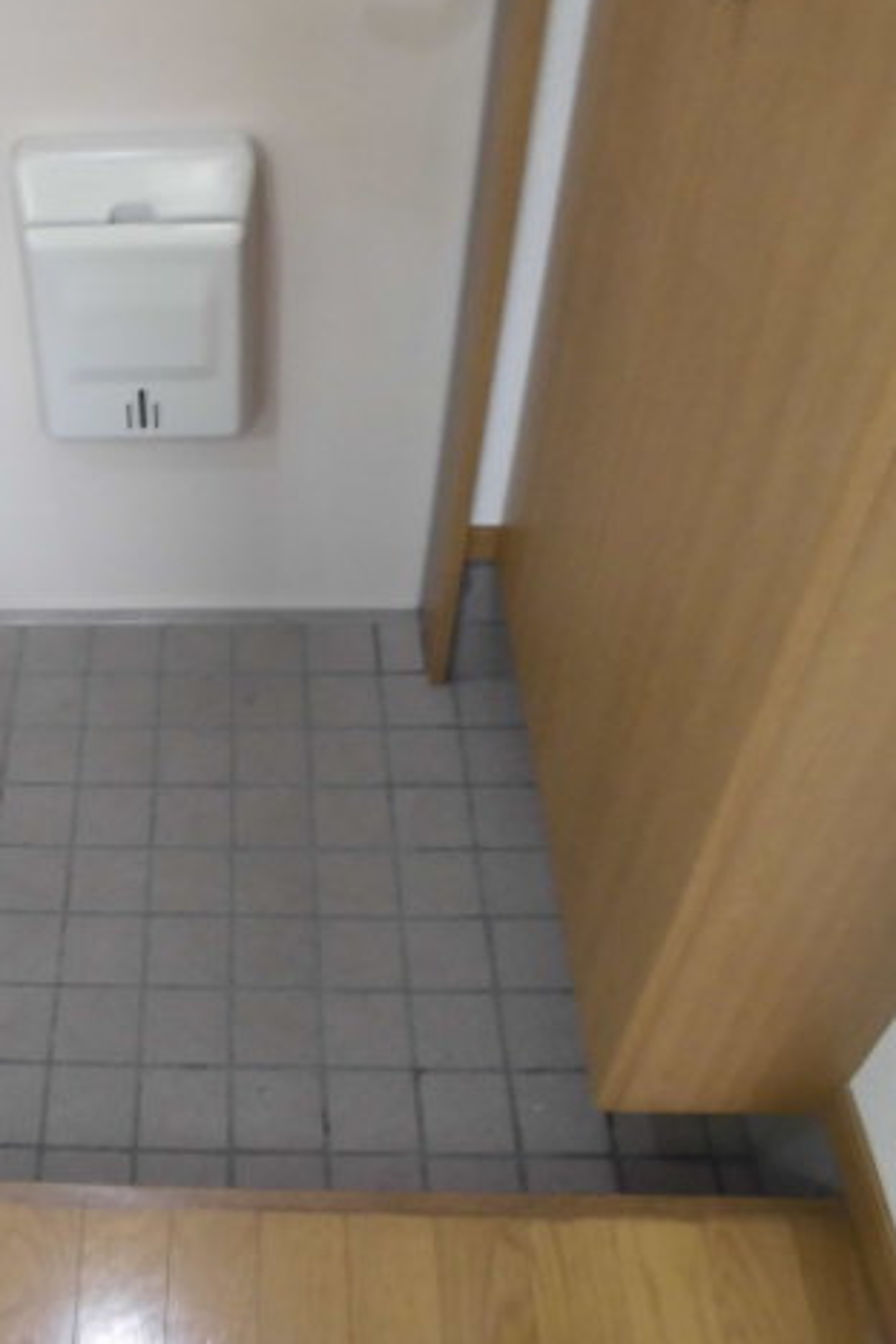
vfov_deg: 51.9
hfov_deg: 34.2
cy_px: 658
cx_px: 115
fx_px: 1381
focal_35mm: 37
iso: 400
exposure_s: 1/13
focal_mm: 4.6
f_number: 3.5
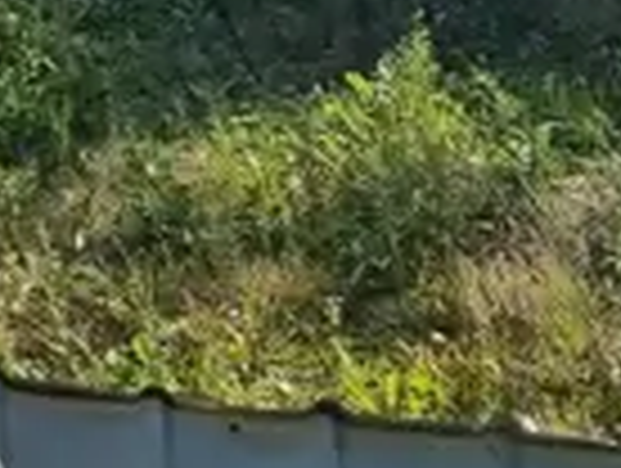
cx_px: -1120
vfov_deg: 6.8
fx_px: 3379
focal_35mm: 188
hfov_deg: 8.9
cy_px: -1156
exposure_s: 1/2928
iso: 50
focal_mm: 5.4
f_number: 1.8
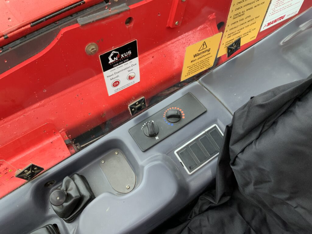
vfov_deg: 48.2
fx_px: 261
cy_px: 117
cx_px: 156
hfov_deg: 61.7
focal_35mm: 29
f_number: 1.8
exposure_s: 1/114
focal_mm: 3
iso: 64
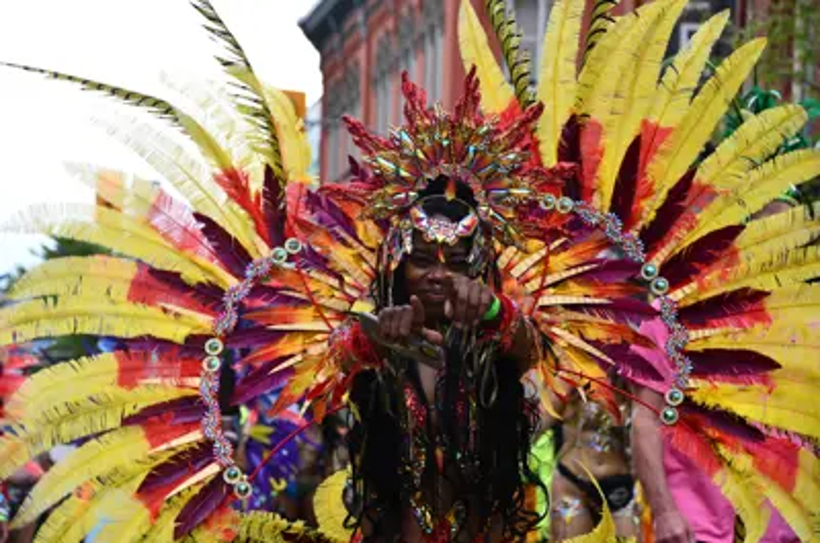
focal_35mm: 120
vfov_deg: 11.4
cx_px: 410
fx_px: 2728
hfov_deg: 17.1
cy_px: 272
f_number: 6.3
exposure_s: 1/250
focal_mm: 80
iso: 200
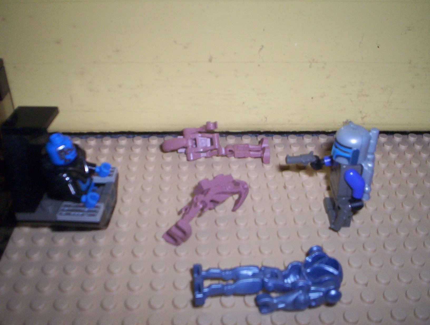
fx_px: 473
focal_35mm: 38
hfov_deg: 48.9
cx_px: 215
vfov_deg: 37.9
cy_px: 162
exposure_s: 1/60
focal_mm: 4.99
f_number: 4.5
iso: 140
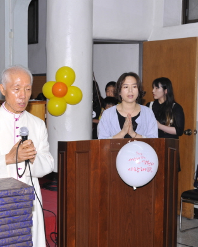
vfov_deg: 27.5
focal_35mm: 69
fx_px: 505
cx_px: 23
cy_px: 122
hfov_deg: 21.7
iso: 200
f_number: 8
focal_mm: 48
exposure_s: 1/60
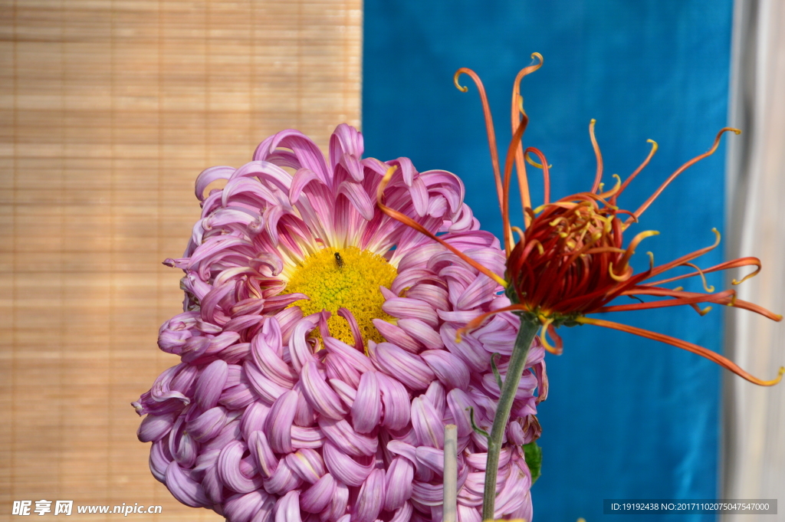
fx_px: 6863
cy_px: 261
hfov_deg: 6.5
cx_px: 392
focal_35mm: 315
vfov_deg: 4.4
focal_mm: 210
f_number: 13
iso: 450
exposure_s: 1/250
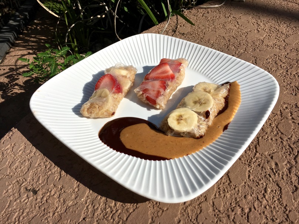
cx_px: 150
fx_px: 250
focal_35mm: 29
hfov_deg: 61.7
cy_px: 112
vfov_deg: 48.2
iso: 25
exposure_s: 1/2481
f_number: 2.2
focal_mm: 4.15
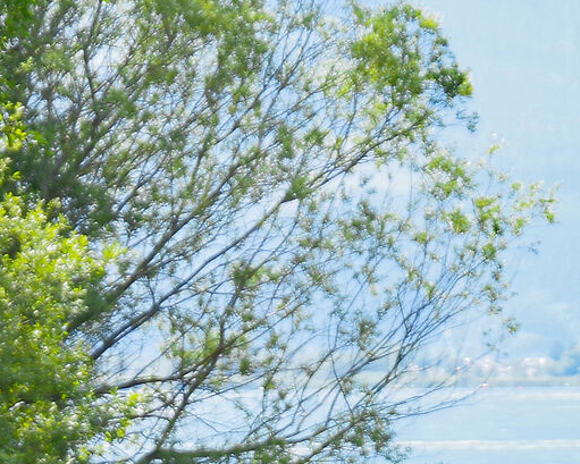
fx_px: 6662
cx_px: 262
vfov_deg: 4.0
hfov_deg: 5.0
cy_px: 857
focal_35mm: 388
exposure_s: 1/125
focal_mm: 88
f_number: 7.1
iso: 200
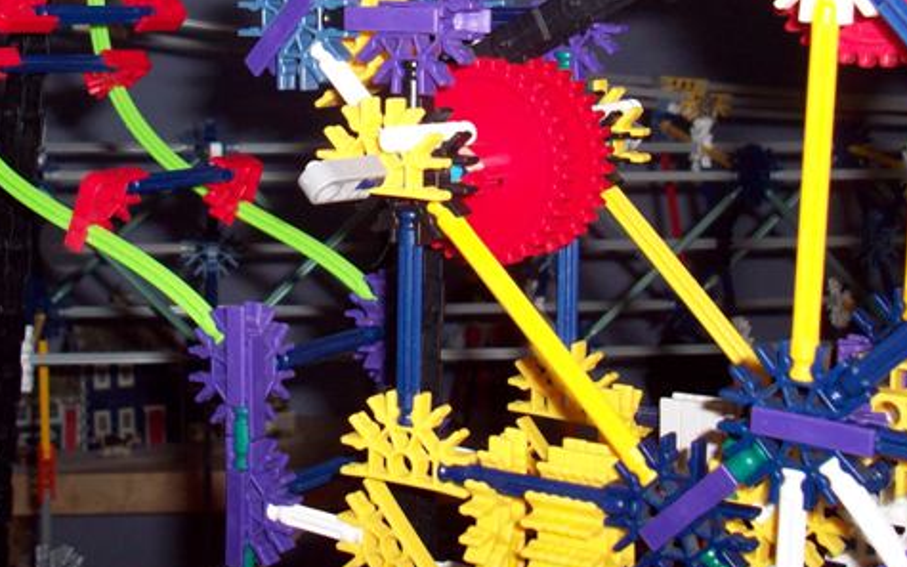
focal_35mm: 66
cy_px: 130
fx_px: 1632
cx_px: 386
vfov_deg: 19.6
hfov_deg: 31.0
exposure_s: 1/45
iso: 80
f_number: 2.8
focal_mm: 6.2
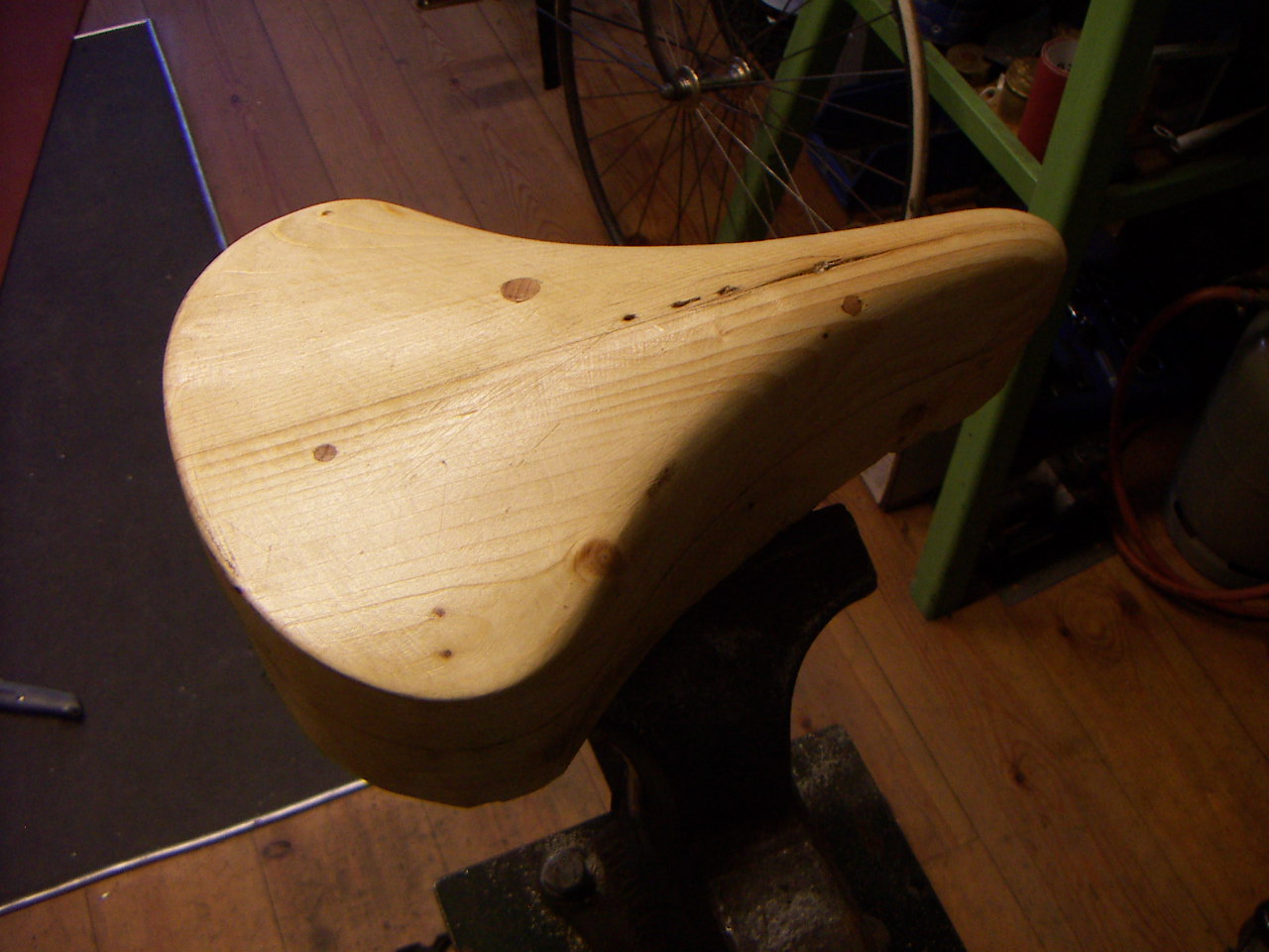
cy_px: 476
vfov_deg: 39.7
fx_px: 1320
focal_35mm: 36
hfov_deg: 51.4
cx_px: 634
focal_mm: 4.7
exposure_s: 1/50
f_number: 2.8
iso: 100
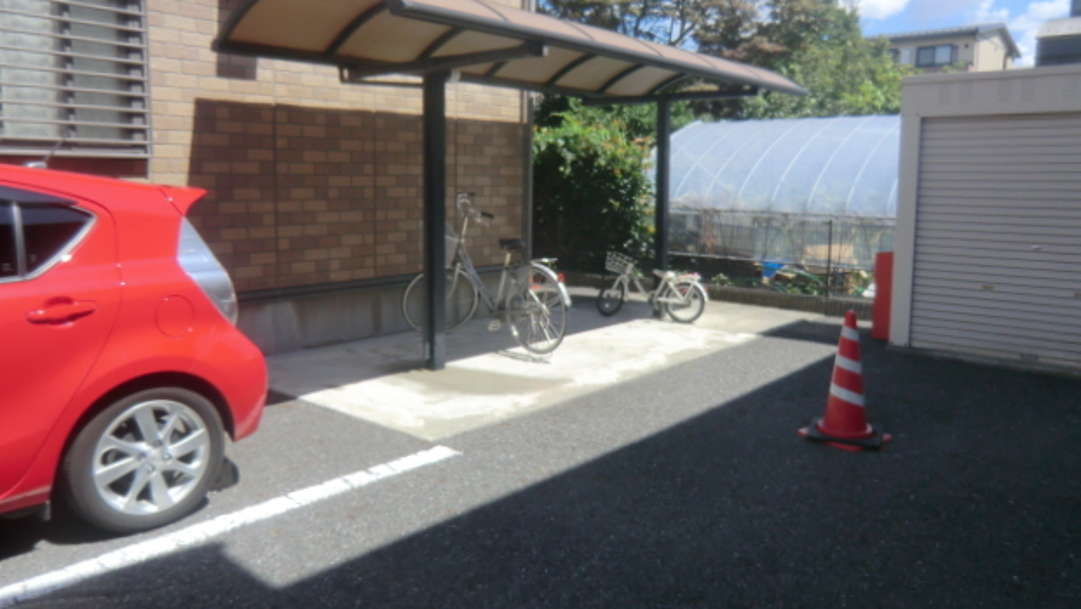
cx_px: 544
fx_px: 774
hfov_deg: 69.9
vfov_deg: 42.8
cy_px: 262
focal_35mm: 27
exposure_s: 1/640
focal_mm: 4.3
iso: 64
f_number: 3.2
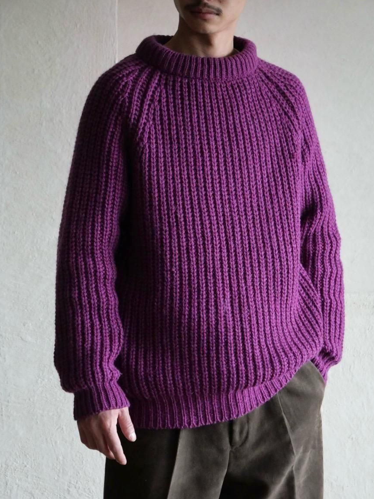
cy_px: 256
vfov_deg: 18.4
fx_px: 1541
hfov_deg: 13.8
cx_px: 199
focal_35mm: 107
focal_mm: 48
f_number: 3.9
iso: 3200
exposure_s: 1/30
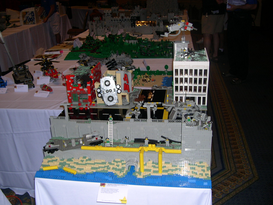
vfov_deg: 37.7
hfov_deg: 49.0
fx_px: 300
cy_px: 102
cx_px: 136
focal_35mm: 38
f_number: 2.8
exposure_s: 1/60
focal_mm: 8
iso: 100
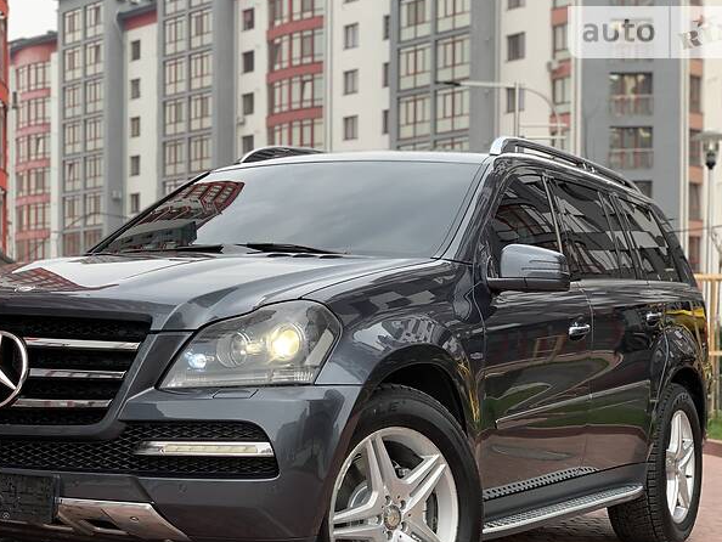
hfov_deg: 27.7
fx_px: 1461
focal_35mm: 70
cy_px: 356
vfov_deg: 21.0
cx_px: 275
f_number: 2.4
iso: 16
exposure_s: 1/122
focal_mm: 6
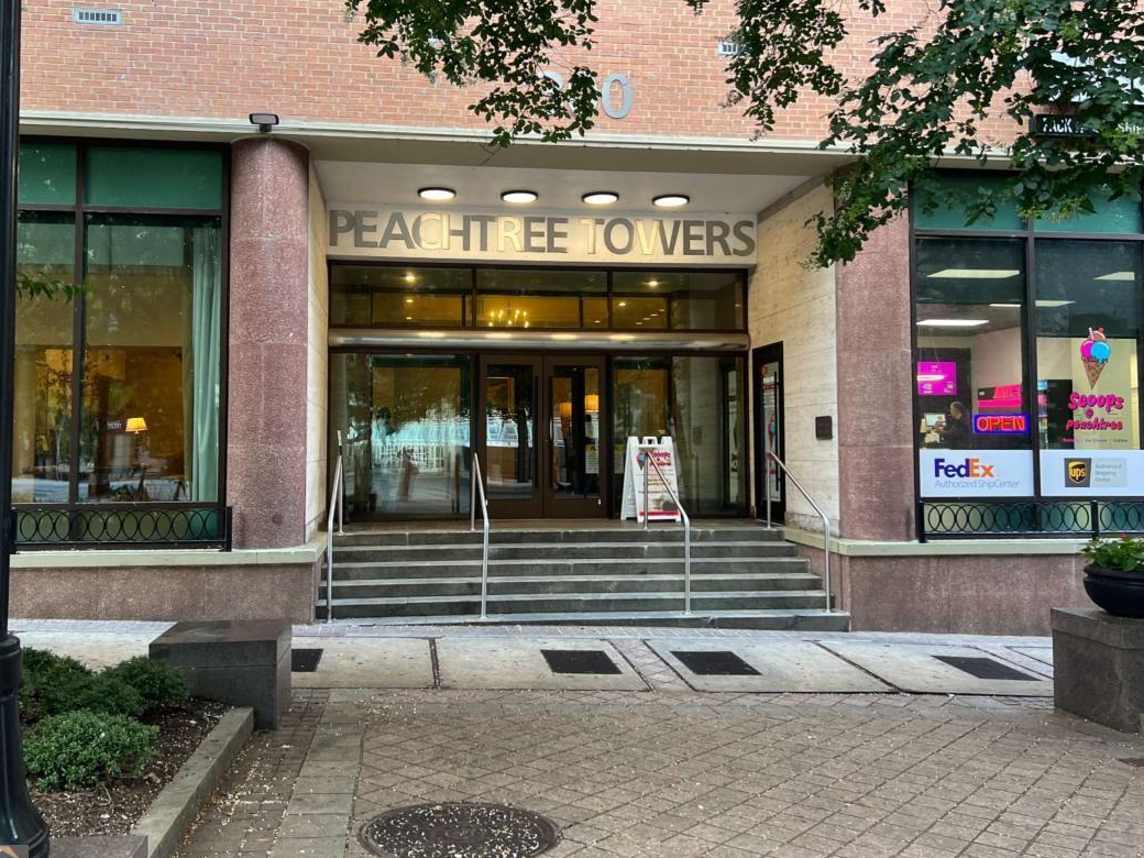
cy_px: 399
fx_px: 991
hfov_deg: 59.9
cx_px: 539
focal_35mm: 30
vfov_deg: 46.8
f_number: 1.5
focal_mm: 5.7
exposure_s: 1/121
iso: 125
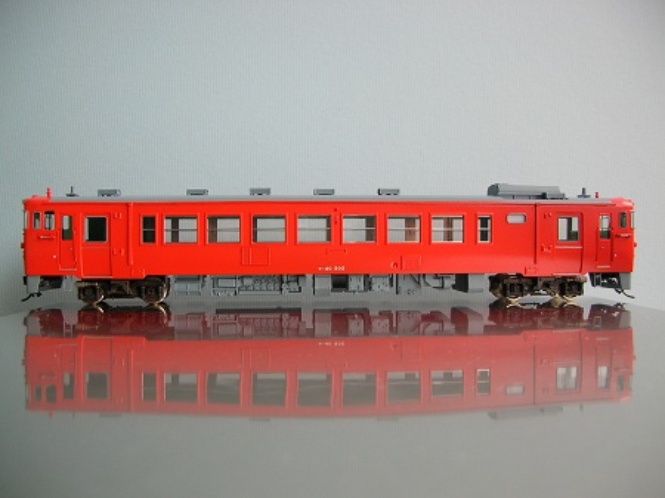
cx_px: 332
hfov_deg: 52.7
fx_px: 672
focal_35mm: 35
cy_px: 249
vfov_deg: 40.7
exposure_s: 1/29.5
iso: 50
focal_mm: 5.8
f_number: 2.8
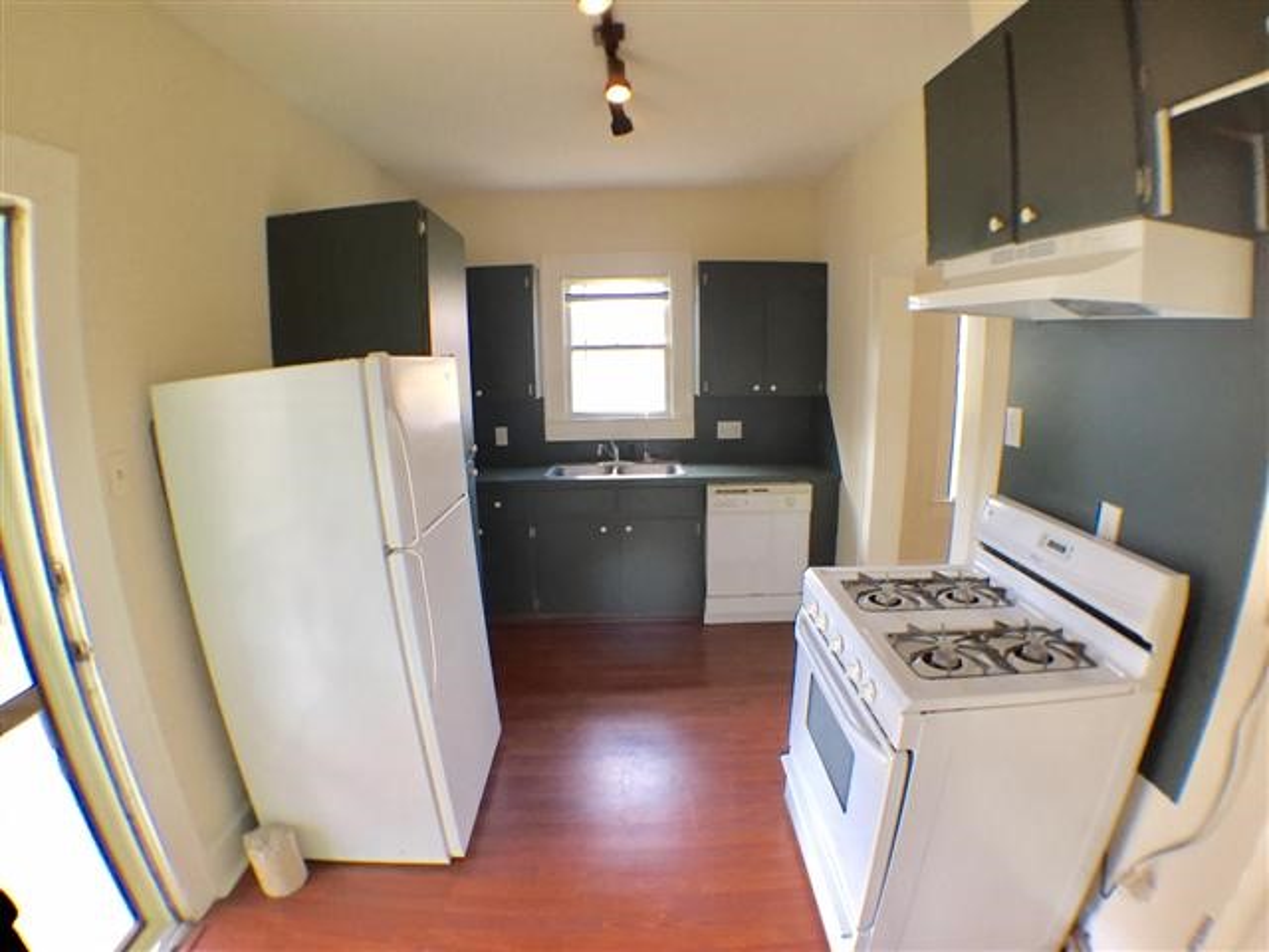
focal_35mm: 29
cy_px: 476
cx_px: 634
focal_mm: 4.15
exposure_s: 1/30
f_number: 2.2
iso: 50
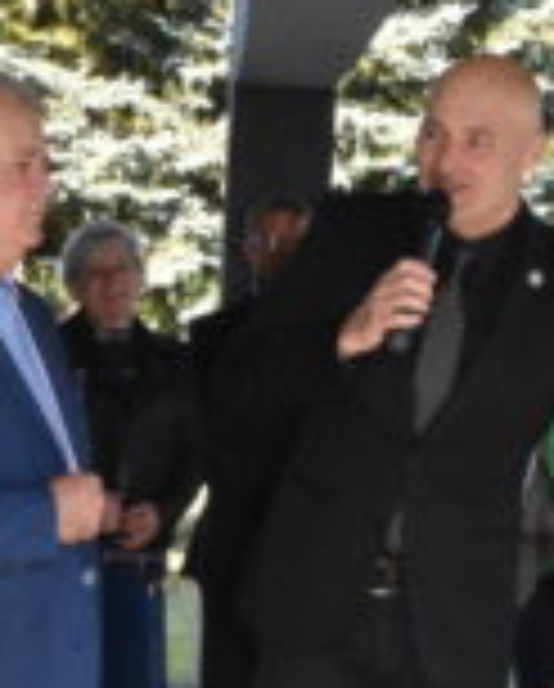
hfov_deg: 11.7
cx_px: 50
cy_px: 594
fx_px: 2677
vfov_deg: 14.5
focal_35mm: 131
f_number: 29
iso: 8000
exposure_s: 1/250
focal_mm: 34
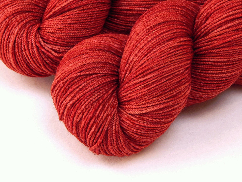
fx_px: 804
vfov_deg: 12.9
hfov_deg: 17.1
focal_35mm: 115
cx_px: 121
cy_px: 91
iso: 125
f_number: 4.6
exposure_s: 1/20
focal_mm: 20.5
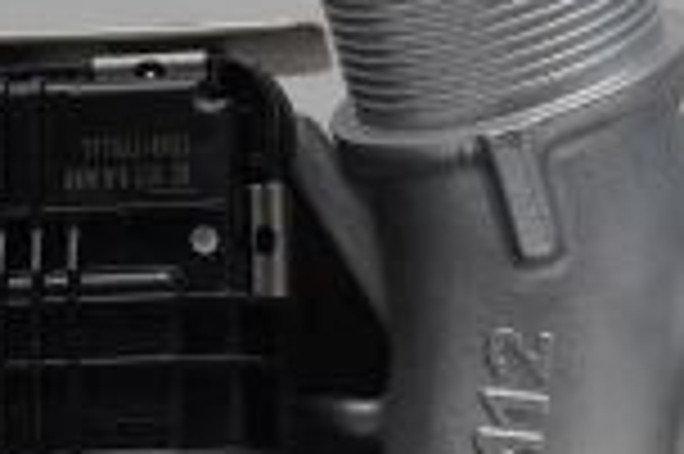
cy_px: 618
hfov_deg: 8.7
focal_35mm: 237
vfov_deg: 5.7
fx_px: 4498
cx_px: 529
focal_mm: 40
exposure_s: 1/160
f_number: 5.6
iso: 1000
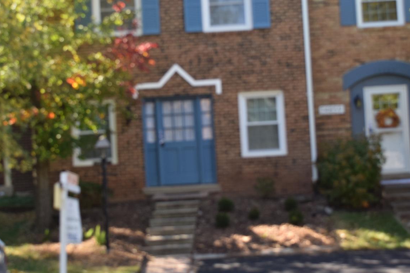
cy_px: 118
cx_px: 213
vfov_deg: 16.5
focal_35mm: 83
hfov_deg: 24.5
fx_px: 944
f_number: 7.1
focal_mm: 31
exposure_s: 1/200
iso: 400
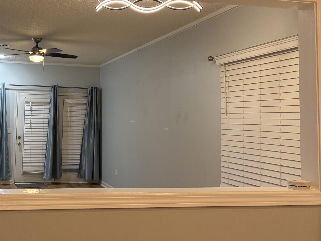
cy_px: 85
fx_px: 389
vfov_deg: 34.1
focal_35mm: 42
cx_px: 71
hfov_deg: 43.0
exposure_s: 1/120
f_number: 1.6
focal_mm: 5.96
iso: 200
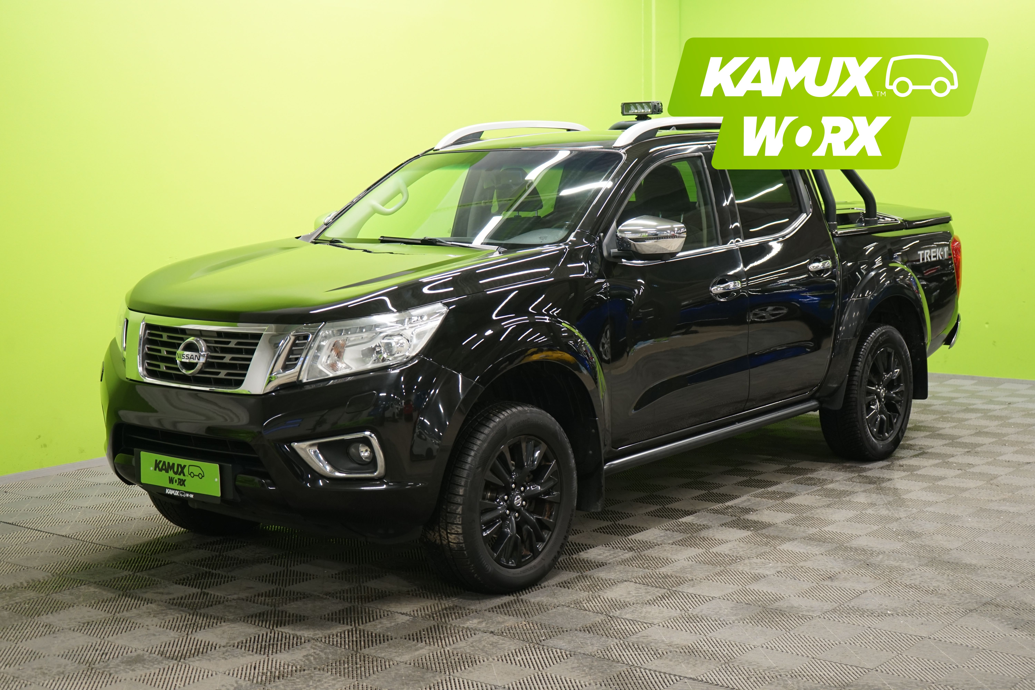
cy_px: 345
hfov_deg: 39.6
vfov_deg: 27.0
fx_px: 1437
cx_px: 518
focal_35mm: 50
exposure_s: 1/30
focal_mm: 50
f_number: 5
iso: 800
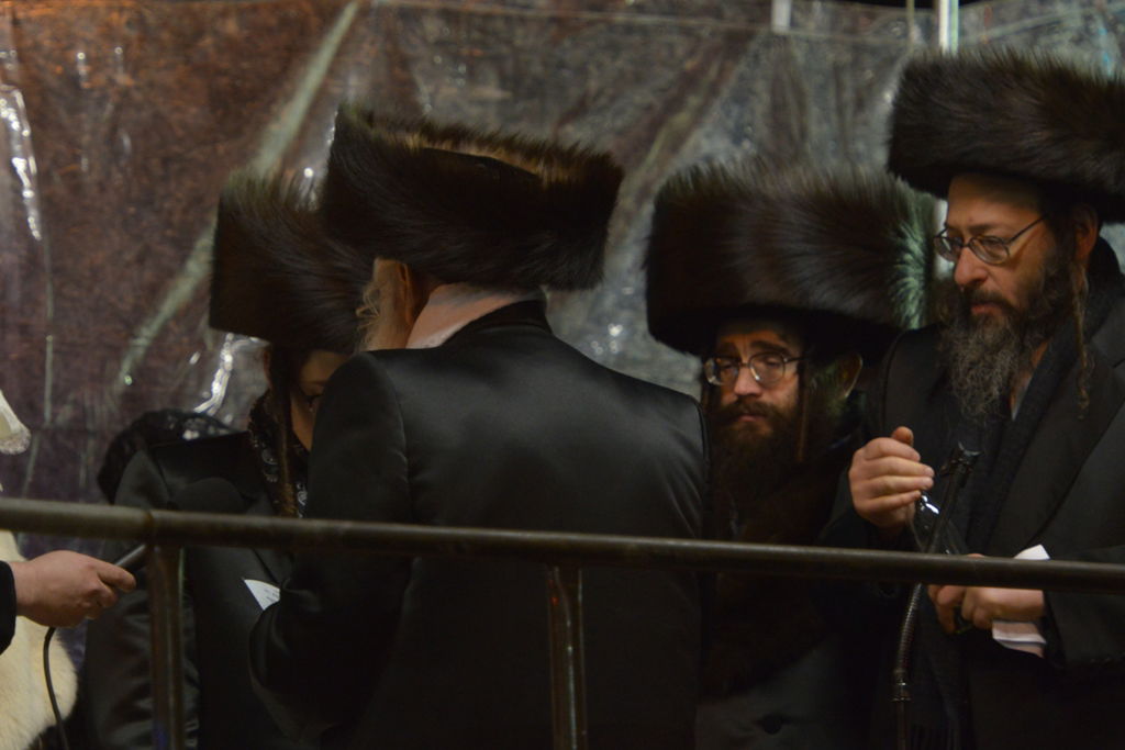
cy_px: 375
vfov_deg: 5.5
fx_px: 7813
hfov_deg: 8.2
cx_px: 562
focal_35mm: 250
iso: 3200
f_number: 5.6
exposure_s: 1/80
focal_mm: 250
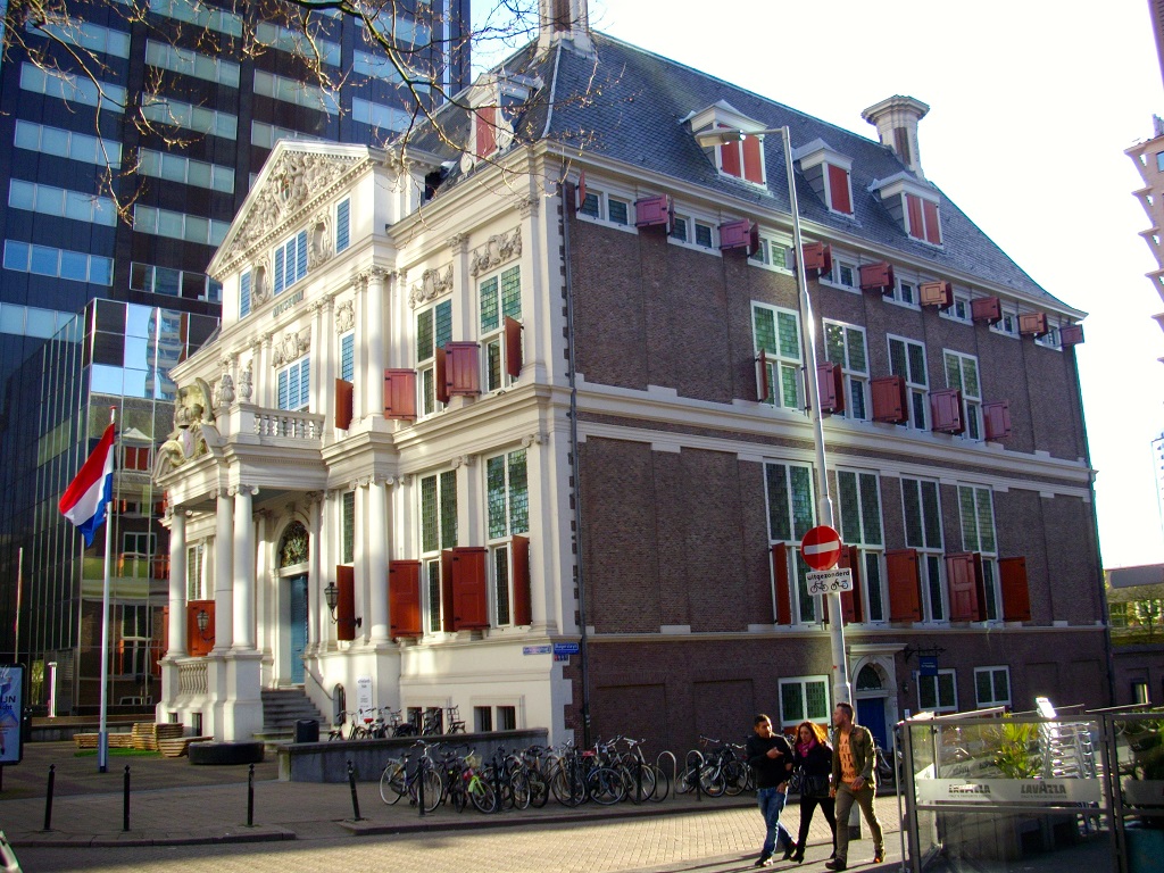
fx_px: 1244
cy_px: 436
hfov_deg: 50.1
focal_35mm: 37
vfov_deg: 38.7
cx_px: 582
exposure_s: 1/320
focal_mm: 6.2
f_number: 2.8
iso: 100
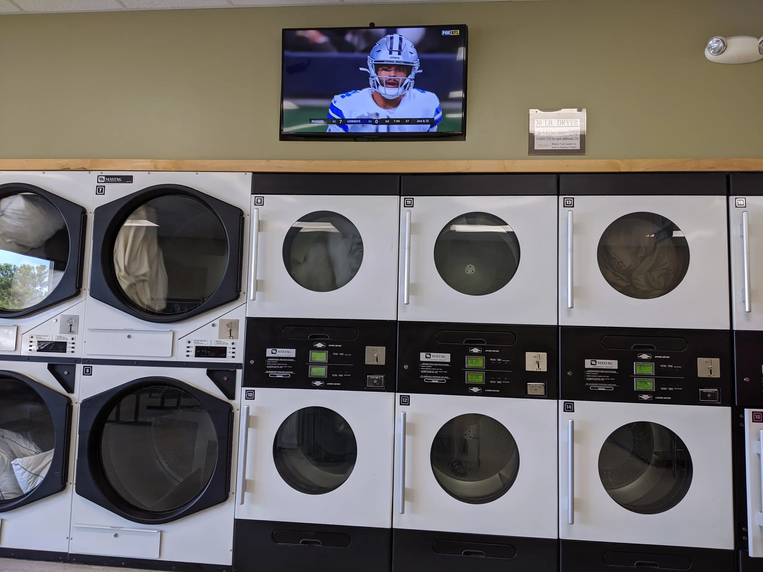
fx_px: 595
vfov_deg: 51.4
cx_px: 382
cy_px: 286
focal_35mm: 27
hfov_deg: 65.3
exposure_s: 1/59.9
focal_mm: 4.44
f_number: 1.8
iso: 55
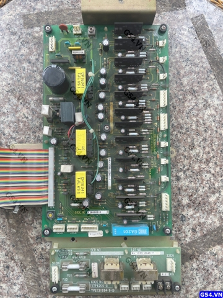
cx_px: 112
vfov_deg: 67.3
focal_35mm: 26
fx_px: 223
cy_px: 149
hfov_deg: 53.1
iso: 80
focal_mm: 4.2
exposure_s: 1/121
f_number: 1.6
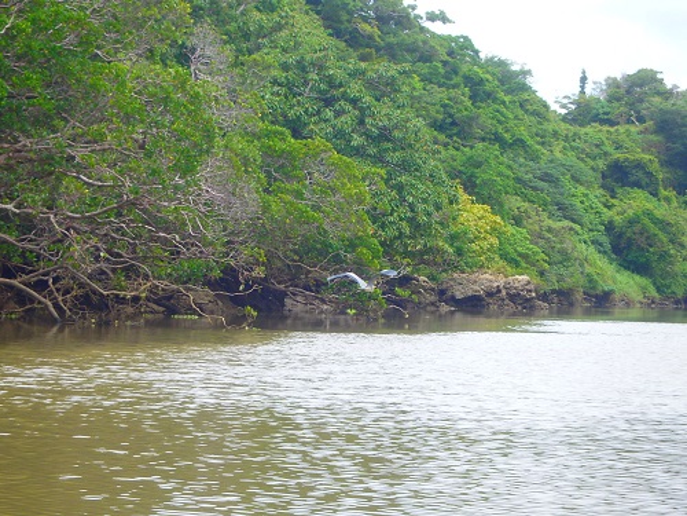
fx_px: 2342
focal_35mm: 118
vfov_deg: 12.6
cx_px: 344
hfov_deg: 16.7
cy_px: 258
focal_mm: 21.2
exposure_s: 1/200
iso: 200
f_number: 5.5
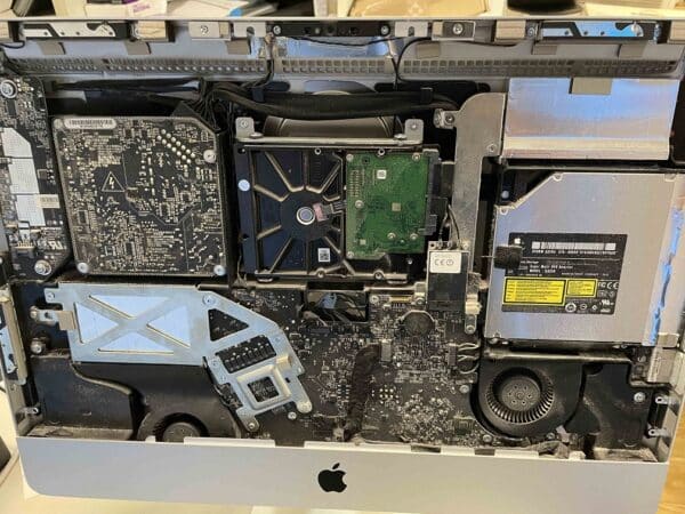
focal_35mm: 26
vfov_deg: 53.1
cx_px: 342
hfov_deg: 67.3
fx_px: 515
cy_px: 257
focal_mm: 4.2
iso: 500
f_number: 1.6
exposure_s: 1/33
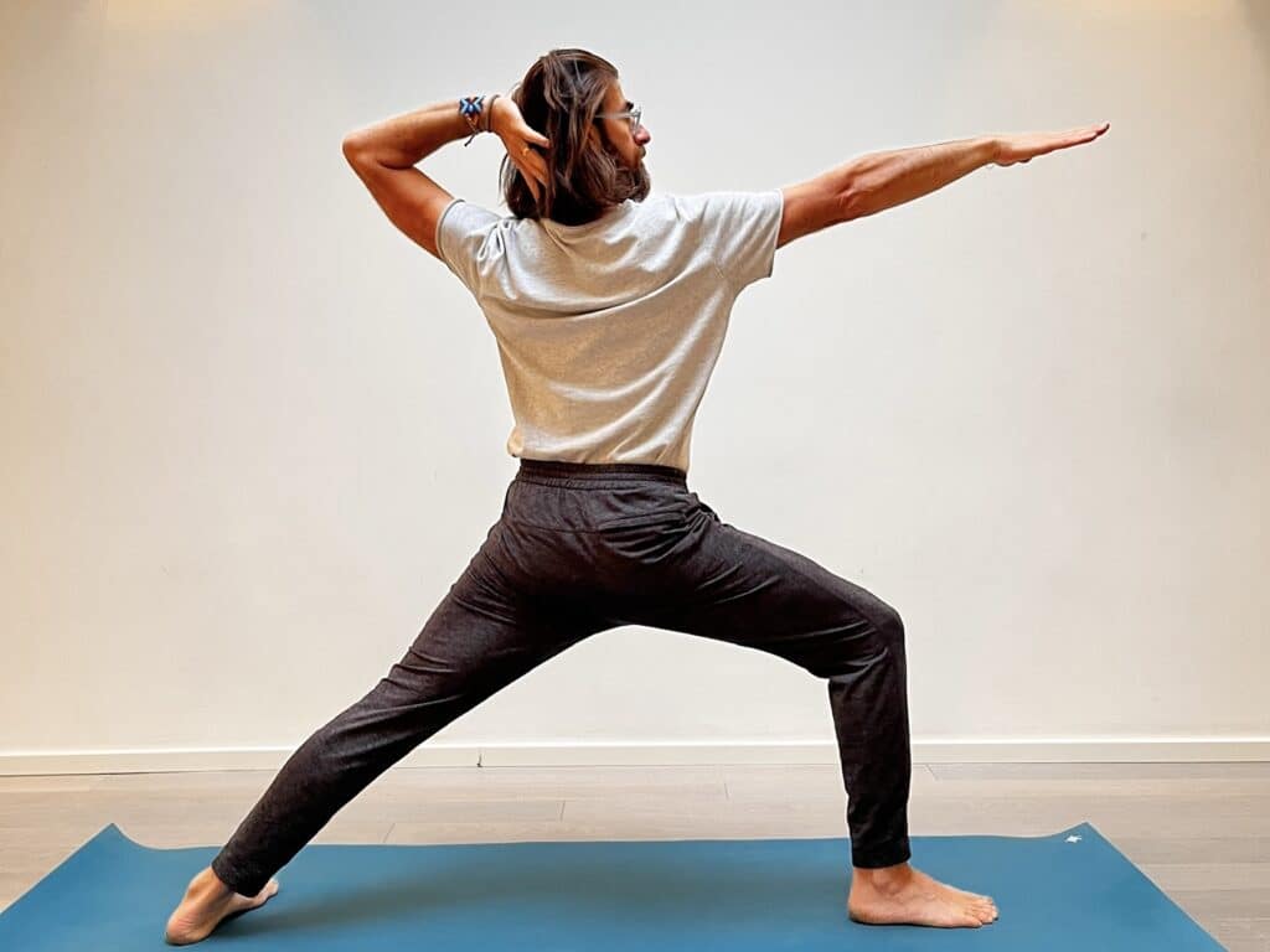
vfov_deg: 53.1
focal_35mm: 26
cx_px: 635
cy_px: 476
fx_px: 954
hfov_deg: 67.3
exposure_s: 1/50
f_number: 1.6
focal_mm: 5.1
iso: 160
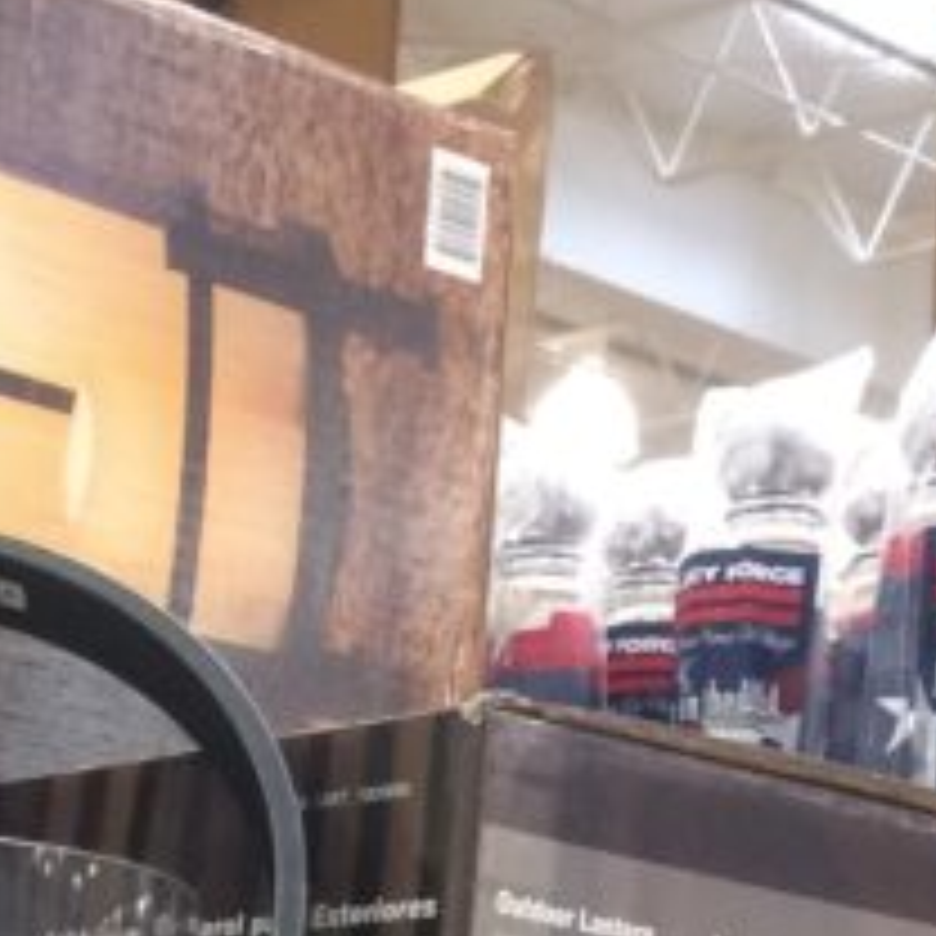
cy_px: 1962
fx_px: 3855
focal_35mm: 126
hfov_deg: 13.1
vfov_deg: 12.1
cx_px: -436
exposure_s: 1/30
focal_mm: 4.15
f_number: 2.2
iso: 100
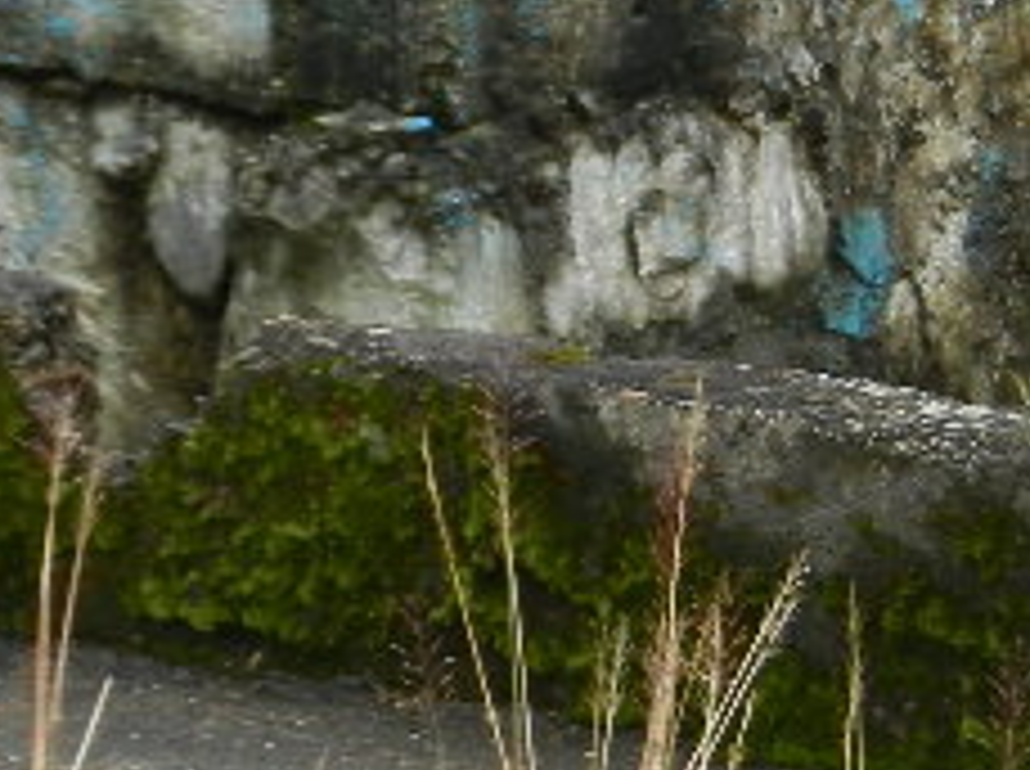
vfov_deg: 4.0
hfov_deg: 5.3
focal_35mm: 371
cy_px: -108
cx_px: -747
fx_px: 11022
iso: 160
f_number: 5
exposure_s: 1/320
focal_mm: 19.1
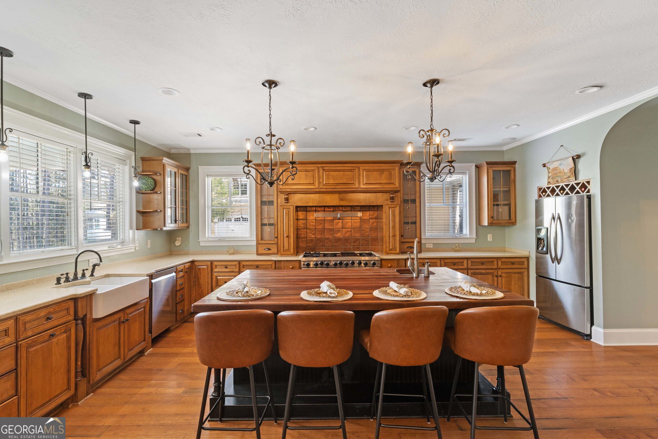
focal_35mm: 17
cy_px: 220
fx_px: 311
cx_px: 329
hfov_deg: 93.3
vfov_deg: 70.4
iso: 640
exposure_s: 1/1.25
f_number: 9
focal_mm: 17
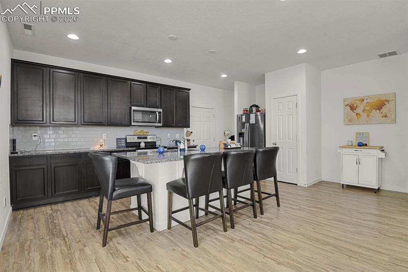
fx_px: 193
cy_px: 136
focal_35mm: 17
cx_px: 204
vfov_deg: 70.4
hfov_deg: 93.3
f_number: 8
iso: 250
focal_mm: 17
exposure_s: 3
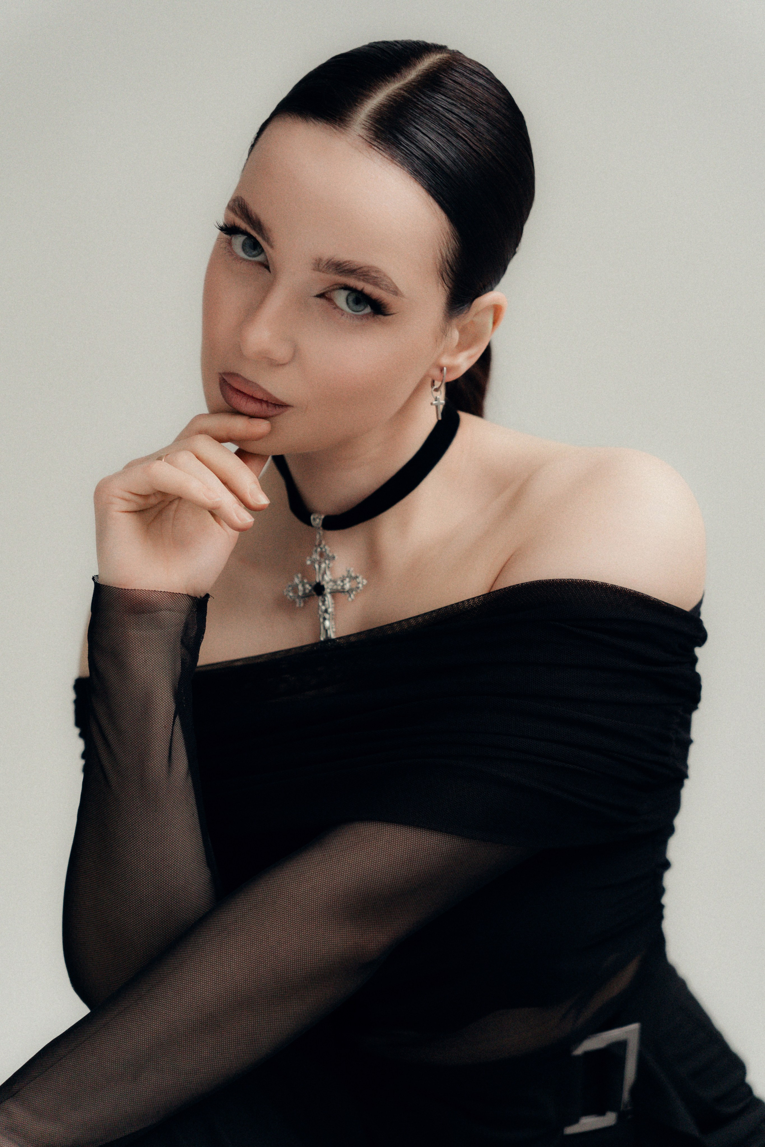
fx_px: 2231
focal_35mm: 70
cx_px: 382
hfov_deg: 19.5
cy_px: 574
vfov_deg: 28.8
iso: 1600
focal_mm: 70
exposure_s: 1/200
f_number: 2.8
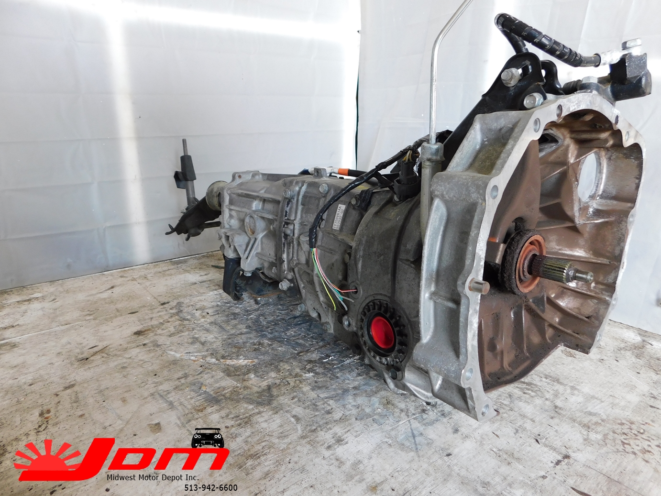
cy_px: 248
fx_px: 439
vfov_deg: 58.9
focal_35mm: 23
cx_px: 330
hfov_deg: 73.9
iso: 160
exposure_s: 1/30
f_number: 3
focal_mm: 4
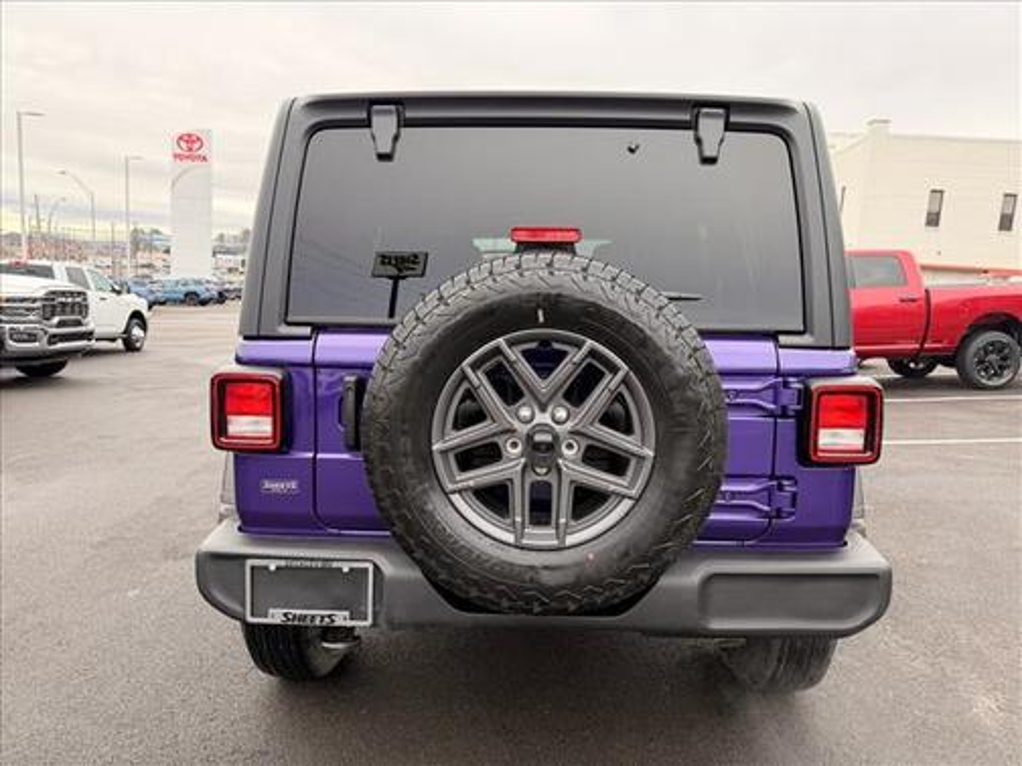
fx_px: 709
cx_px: 511
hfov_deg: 71.6
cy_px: 383
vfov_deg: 56.8
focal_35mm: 24
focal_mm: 6.76
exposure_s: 1/237
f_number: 1.78
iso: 64
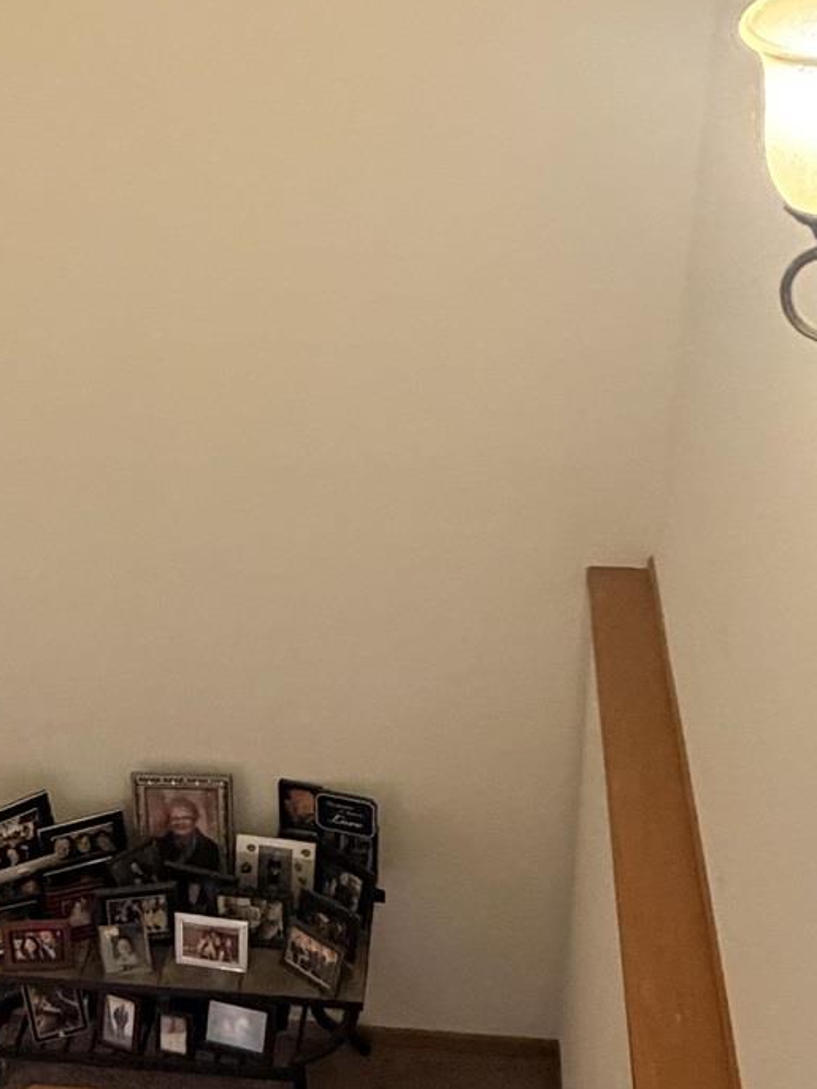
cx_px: 182
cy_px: 722
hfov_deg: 30.3
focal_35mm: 47
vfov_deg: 40.0
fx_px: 1478
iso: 640
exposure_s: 1/60
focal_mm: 2.22
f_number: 2.2
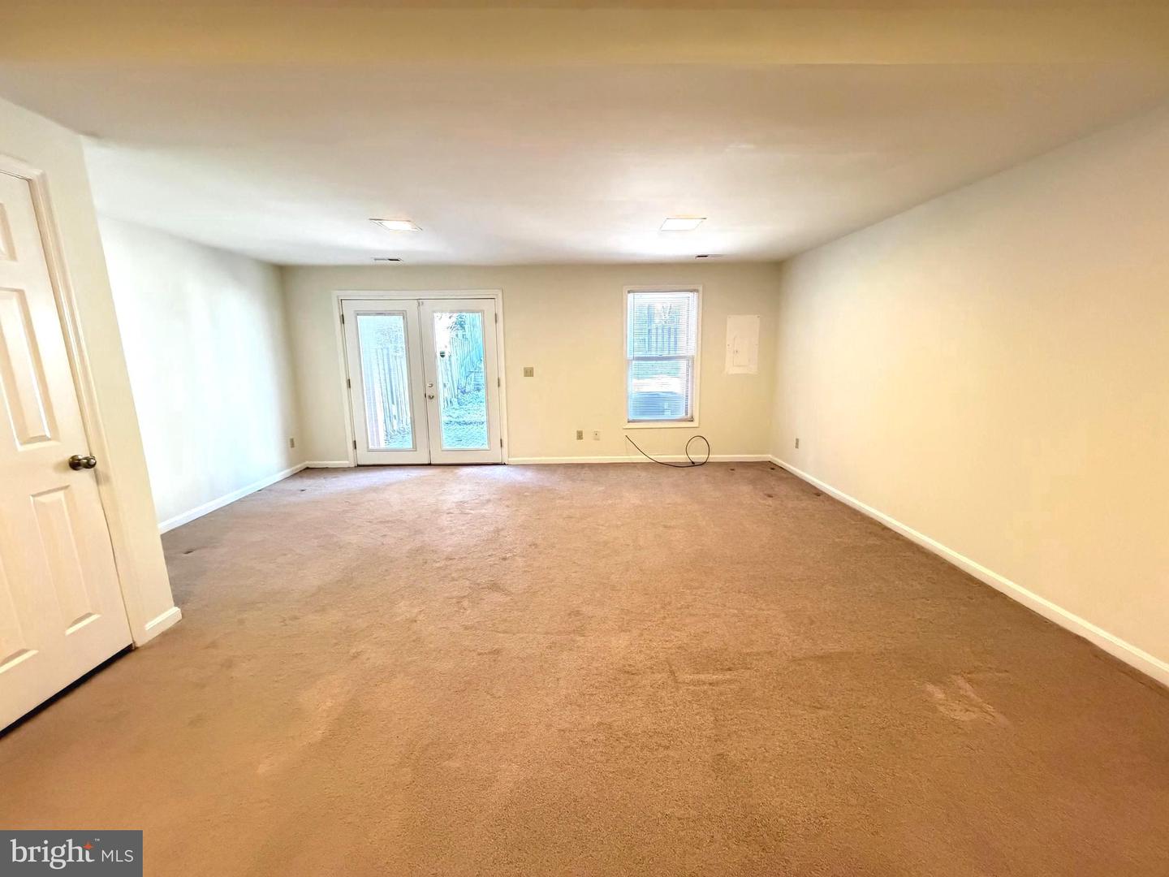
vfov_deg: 85.7
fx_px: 473
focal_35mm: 14
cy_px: 438
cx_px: 584
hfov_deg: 102.1
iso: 1000
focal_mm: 2.22
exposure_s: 1/60
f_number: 2.2
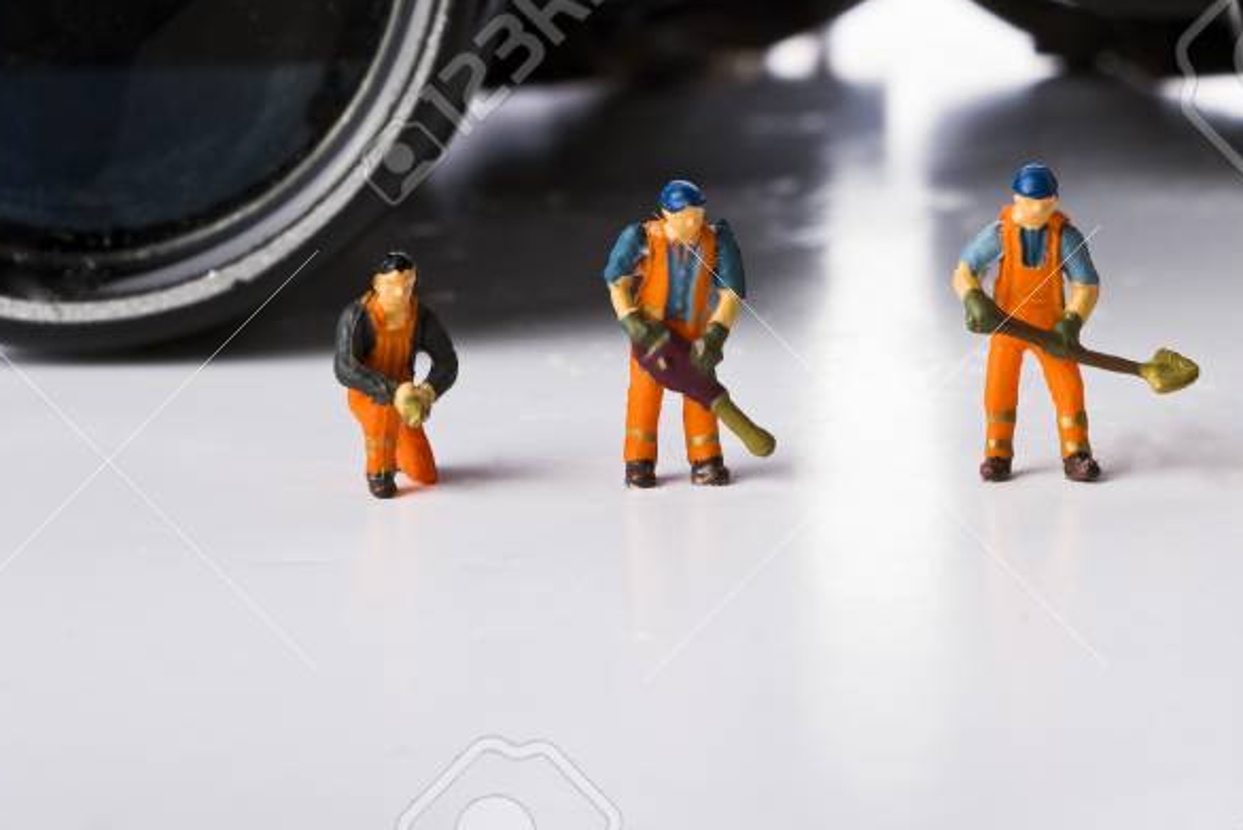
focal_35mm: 111
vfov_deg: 12.2
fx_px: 3833
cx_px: 880
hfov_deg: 18.3
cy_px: -16
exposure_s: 1/200
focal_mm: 50
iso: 64
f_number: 16
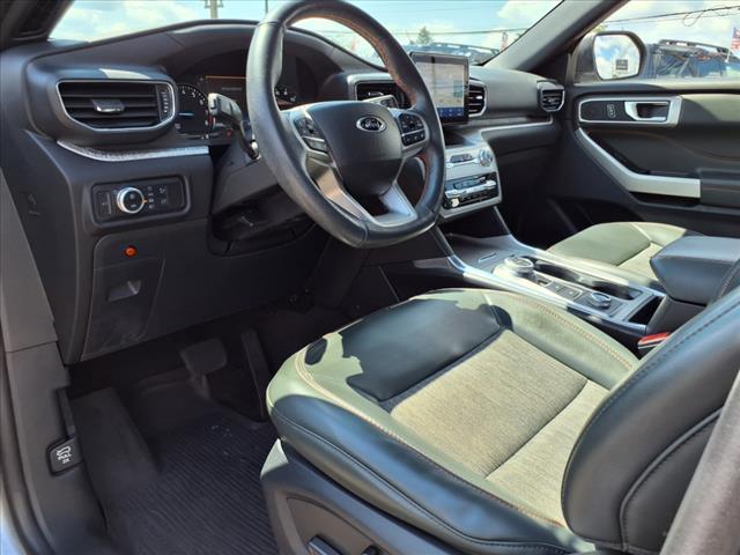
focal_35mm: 27
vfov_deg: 51.4
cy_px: 278
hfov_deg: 65.3
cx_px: 370
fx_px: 577
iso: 40
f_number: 1.9
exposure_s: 1/286
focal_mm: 3.58
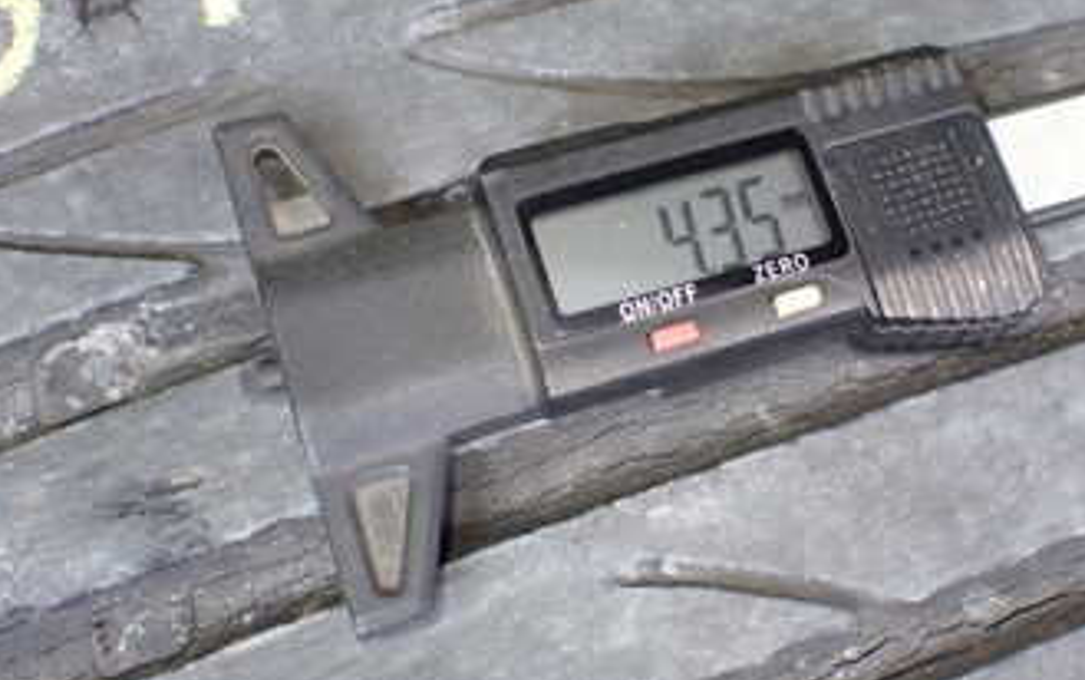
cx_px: 765
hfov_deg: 34.6
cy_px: 257
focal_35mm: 58
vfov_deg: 22.3
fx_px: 1716
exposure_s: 1/100
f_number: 2.3
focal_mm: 5.4
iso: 800
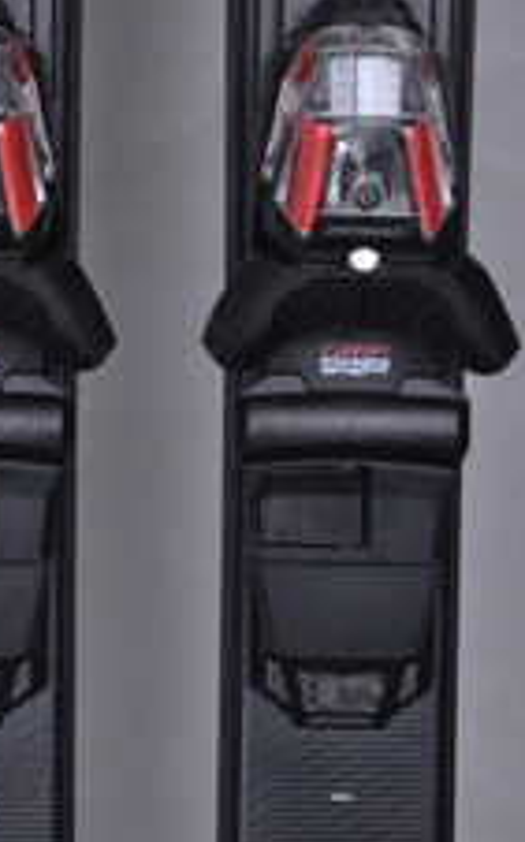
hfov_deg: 5.4
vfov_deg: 8.6
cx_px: 143
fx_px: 5570
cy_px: 831
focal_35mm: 243
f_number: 9.5
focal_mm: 80
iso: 3200
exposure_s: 1/125
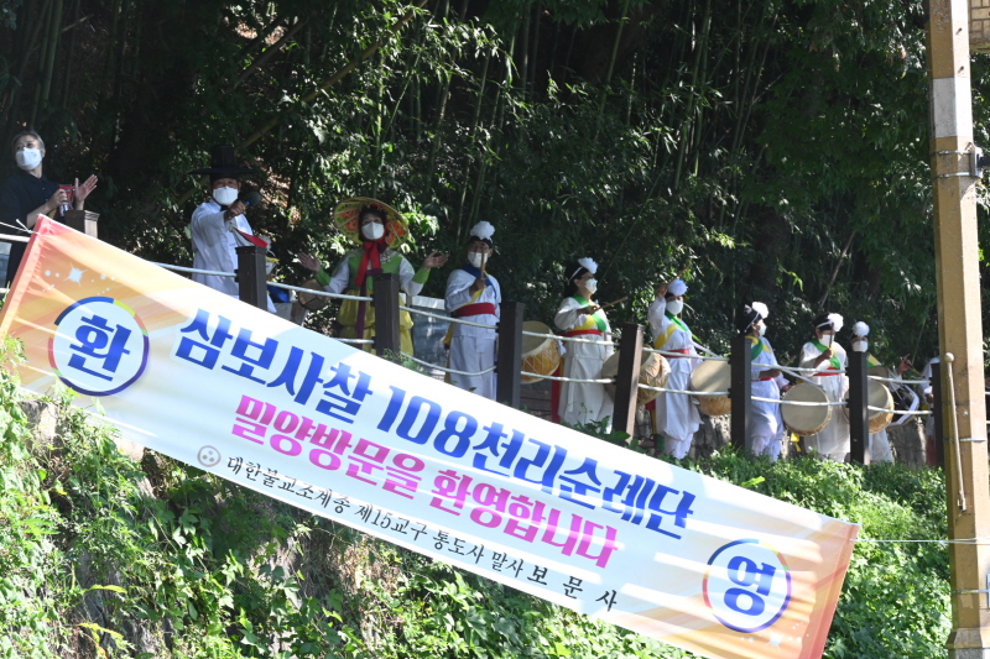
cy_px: 330
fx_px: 3299
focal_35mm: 120
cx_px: 495
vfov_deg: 11.4
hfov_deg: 17.1
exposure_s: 1/400
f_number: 13
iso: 1600
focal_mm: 120
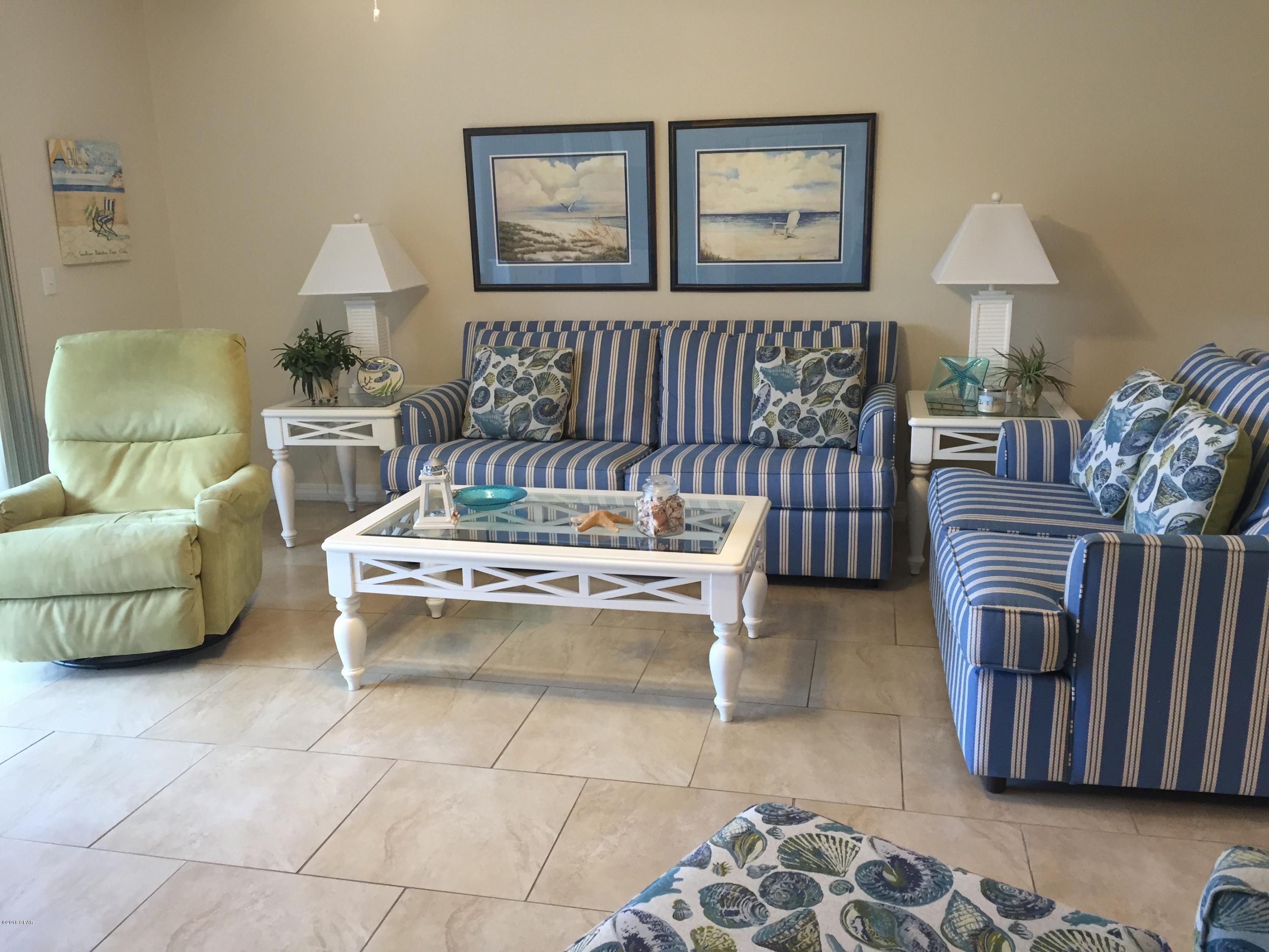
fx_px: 1063
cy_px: 476
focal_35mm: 29
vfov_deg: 48.2
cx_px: 634
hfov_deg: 61.7
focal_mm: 4.15
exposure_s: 1/30
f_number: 2.2
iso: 80
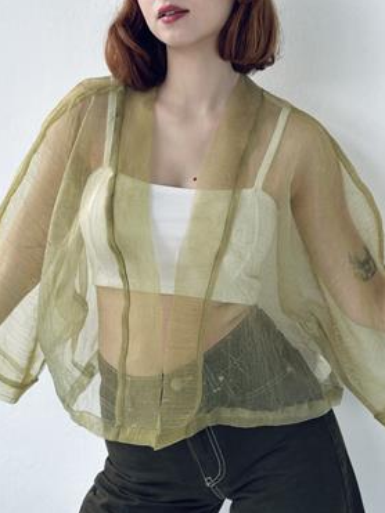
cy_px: 189
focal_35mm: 69
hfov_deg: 21.3
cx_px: 208
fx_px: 1024
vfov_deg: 28.1
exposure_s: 1/361
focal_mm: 6.86
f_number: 1.78
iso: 80
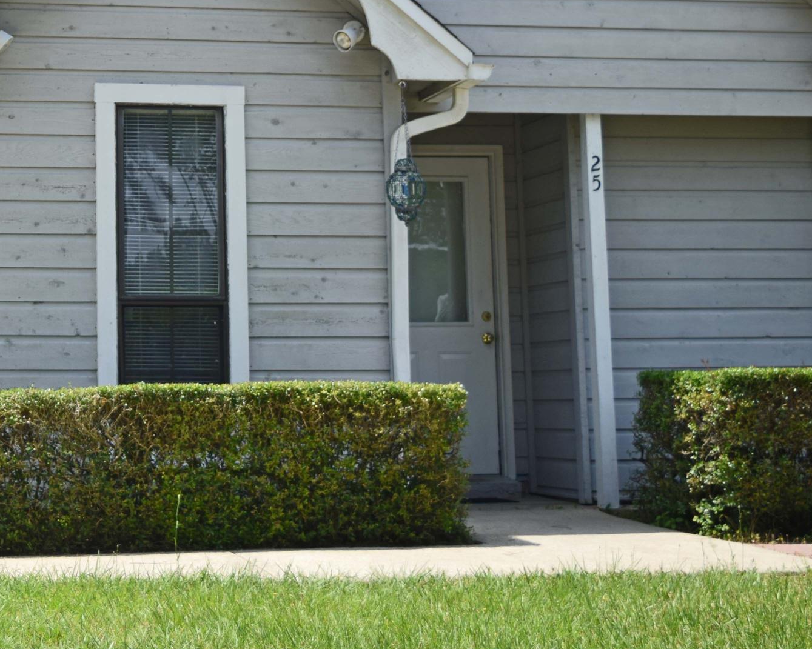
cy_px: 100
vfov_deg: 18.5
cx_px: 75
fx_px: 1970
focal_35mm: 82
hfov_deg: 22.7
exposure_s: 1/800
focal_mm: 26
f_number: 4
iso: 100
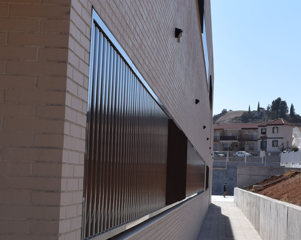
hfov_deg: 22.2
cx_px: 294
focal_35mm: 83
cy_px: 147
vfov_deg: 18.5
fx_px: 739
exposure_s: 1/500
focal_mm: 18
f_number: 11
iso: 200
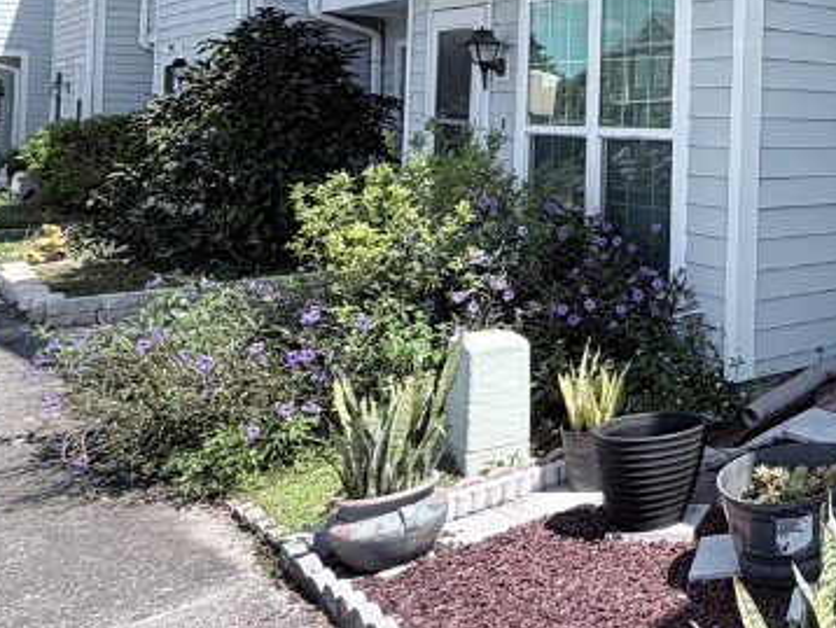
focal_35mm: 40
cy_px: 112
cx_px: 1051
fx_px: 967
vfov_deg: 34.7
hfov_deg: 34.9
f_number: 2.2
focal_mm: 2.22
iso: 40
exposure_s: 1/770
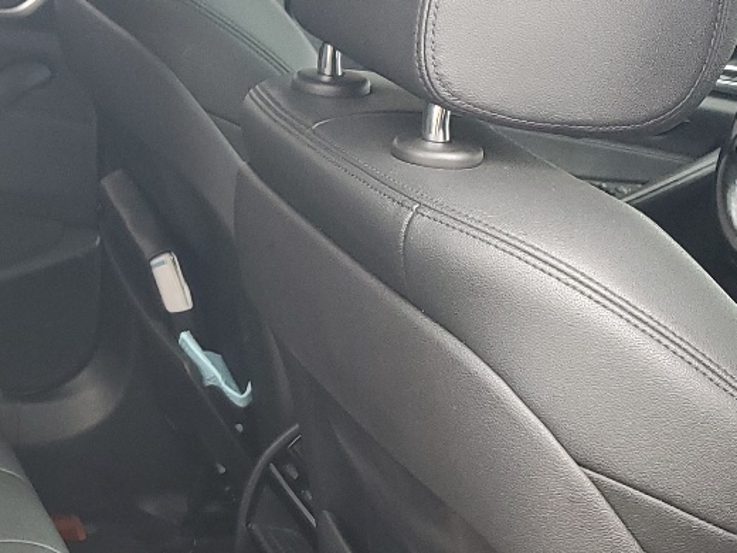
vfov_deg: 18.3
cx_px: -206
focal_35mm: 80
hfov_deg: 22.1
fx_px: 1703
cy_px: 406
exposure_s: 1/120
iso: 89
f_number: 1.5
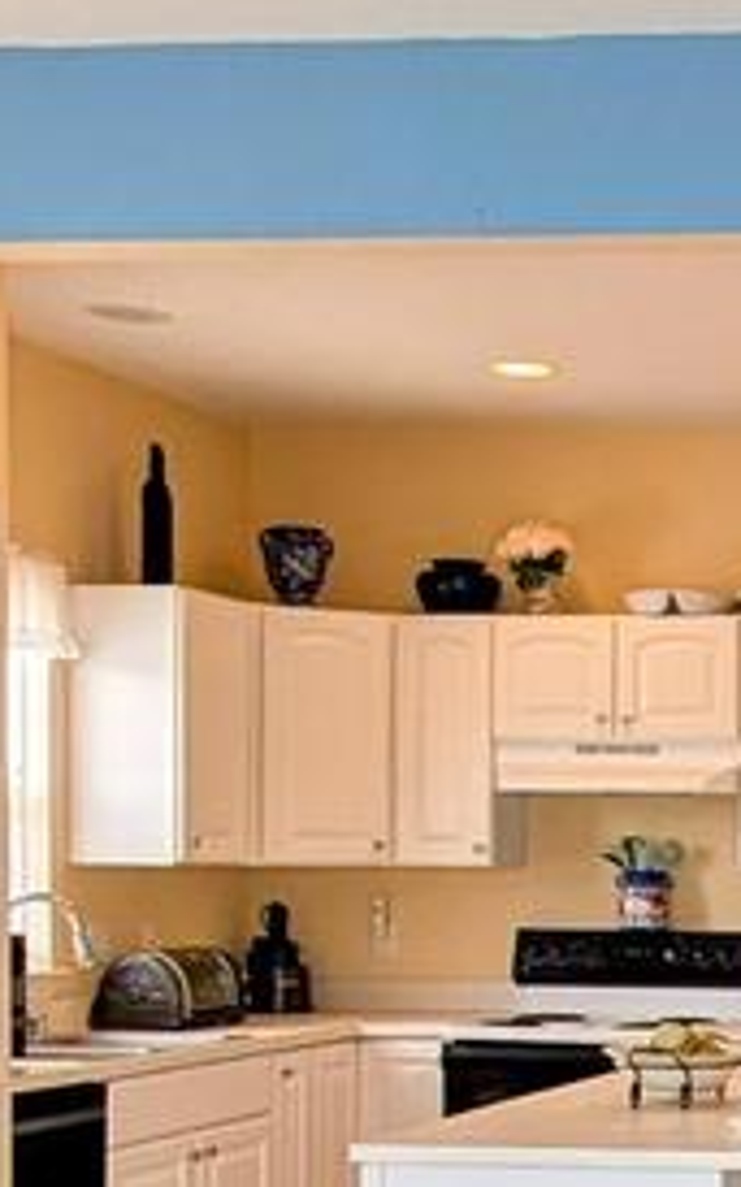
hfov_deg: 17.4
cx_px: 1131
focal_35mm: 67
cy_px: 927
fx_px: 2167
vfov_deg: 30.0
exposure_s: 1/168
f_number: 1.95
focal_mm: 2.23
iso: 37
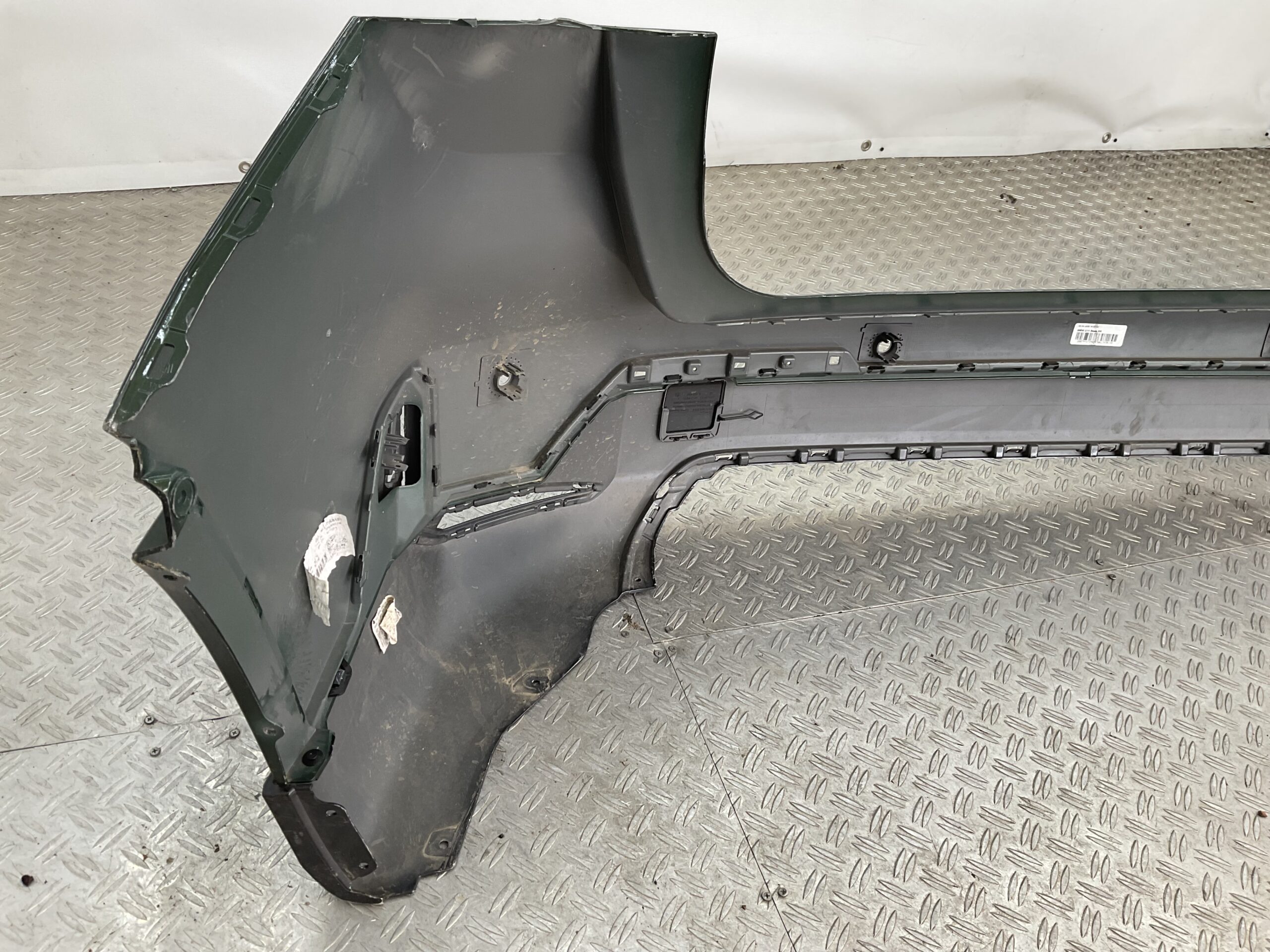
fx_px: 1064
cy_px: 476
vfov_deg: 48.2
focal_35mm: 29
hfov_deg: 61.7
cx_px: 635
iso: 20
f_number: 1.8
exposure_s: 1/100
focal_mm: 3
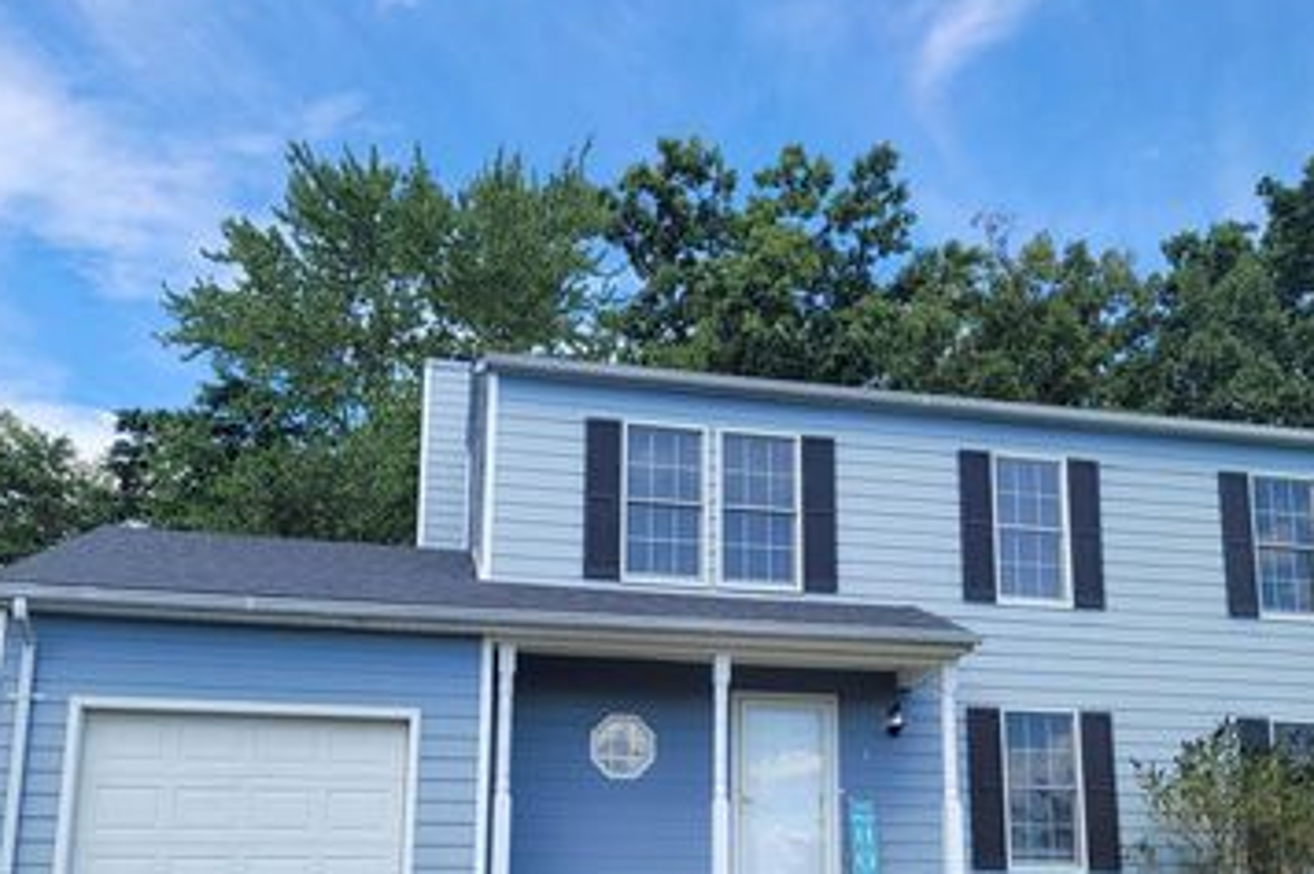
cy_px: 655
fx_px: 1386
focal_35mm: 38
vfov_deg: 34.3
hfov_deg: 50.6
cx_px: 723
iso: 40
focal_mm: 5.4
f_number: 1.8
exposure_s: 1/1283
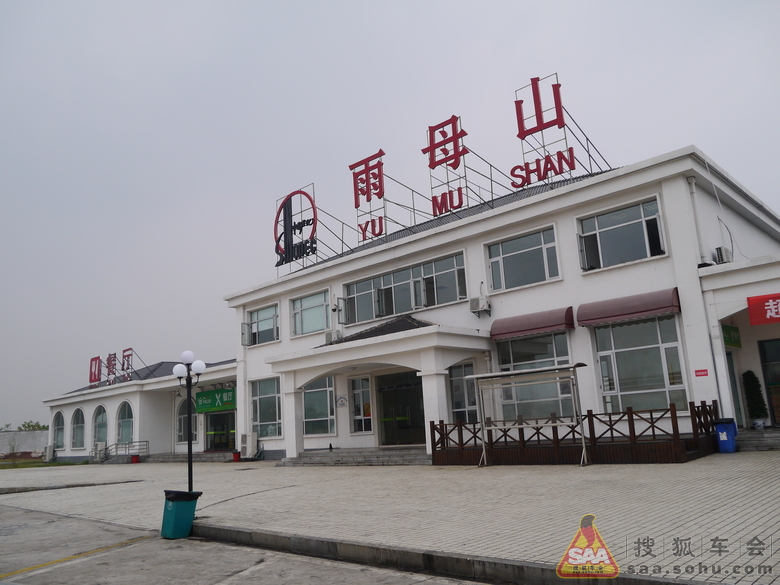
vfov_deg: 49.7
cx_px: 390
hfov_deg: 63.4
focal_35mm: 28
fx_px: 631
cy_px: 292
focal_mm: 14
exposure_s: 1/400
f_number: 6.3
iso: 160
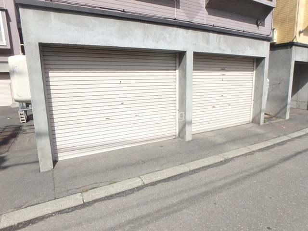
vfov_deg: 63.4
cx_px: 154
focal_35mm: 21
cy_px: 116
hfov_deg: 79.0
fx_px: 187
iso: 125
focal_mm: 3.7
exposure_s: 1/400
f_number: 6
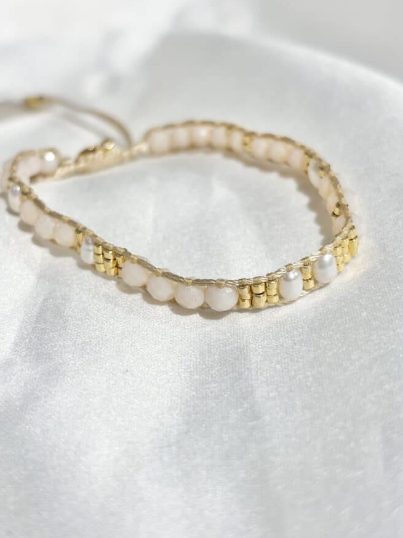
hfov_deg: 24.0
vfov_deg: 31.7
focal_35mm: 61
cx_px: 206
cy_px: 258
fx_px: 947
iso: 32
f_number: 1.6
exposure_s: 1/298
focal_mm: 5.96
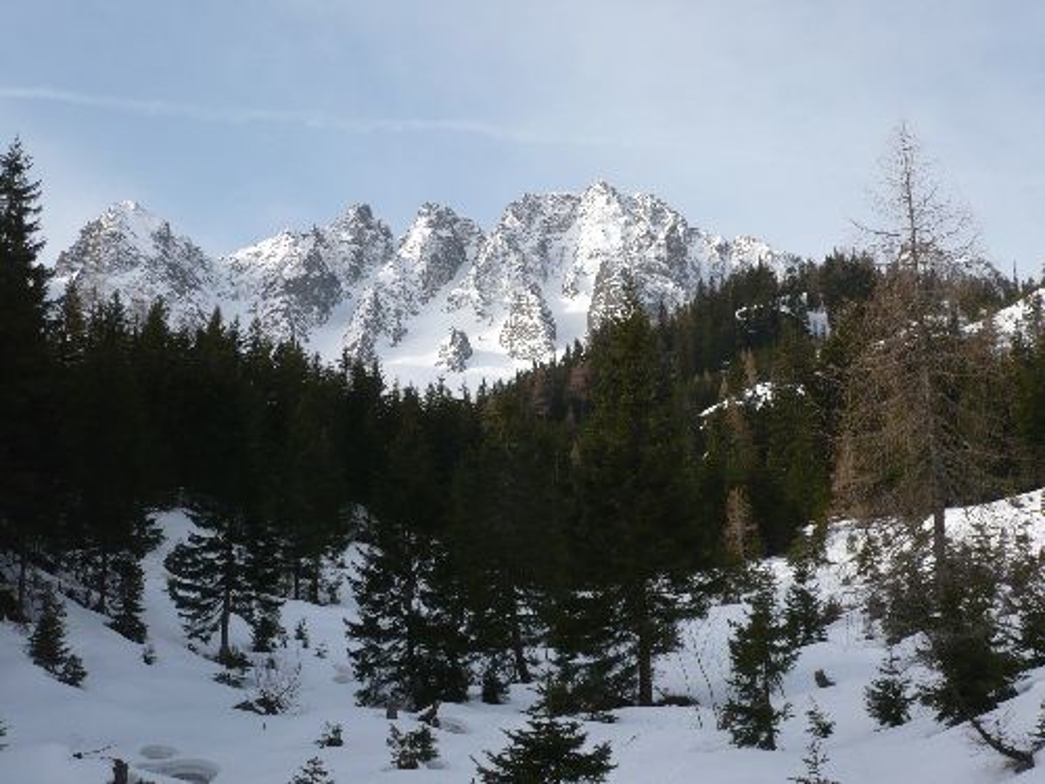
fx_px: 1509
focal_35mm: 50
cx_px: 522
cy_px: 392
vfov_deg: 29.1
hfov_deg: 38.2
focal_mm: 8.3
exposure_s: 1/640
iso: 100
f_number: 3.4
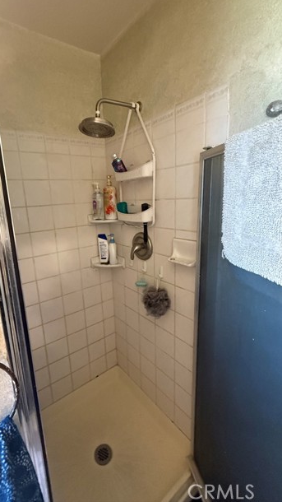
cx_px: 114
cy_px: 240
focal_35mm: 16
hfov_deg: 66.5
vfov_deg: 99.3
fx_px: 213
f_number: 2.2
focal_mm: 2.22
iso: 1000
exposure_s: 1/60
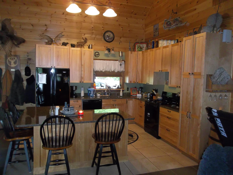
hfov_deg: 65.3
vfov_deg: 51.4
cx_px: 116
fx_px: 182
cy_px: 88
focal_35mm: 27
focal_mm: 4.9
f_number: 3.5
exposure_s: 1/30
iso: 320
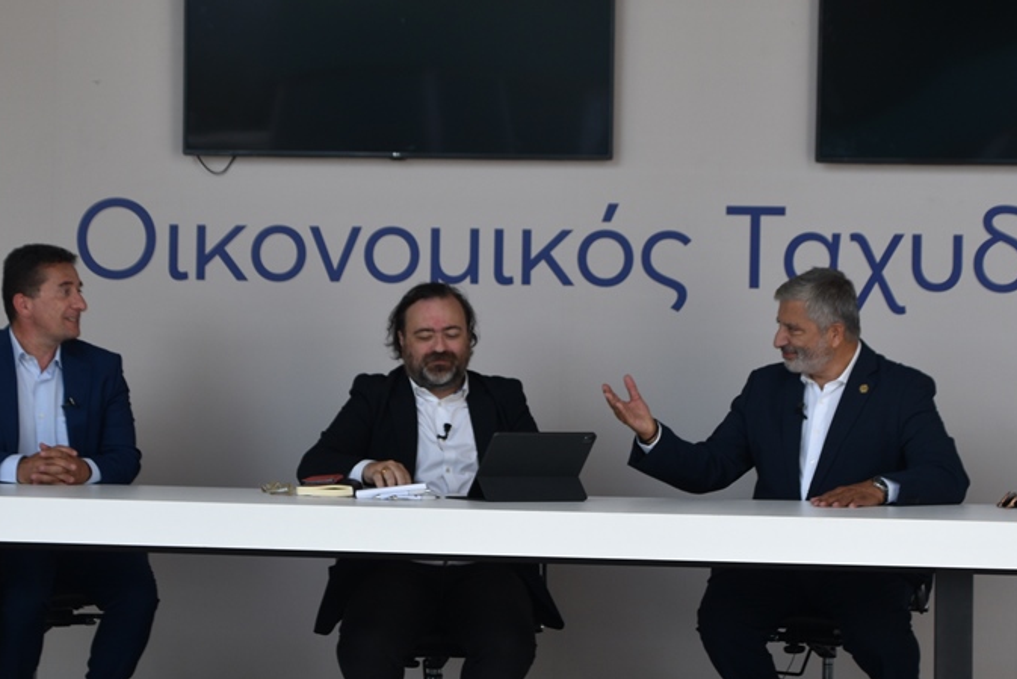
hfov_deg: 19.4
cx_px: 567
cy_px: 317
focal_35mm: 105
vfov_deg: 13.0
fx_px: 2967
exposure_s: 1/250
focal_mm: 46
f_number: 5.6
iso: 220
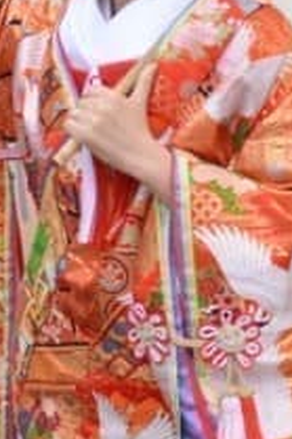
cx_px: -521
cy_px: -114
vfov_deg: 8.2
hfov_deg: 5.3
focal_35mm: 248
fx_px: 3022
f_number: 5.6
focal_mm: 32
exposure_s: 1/400
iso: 2000
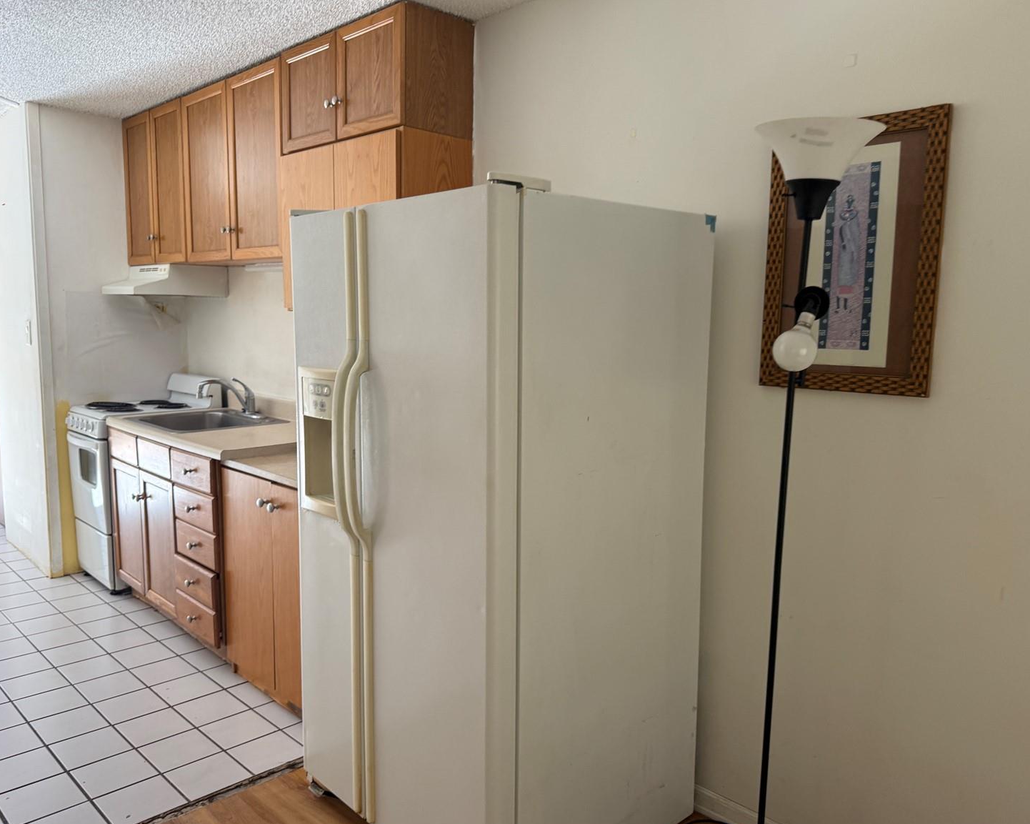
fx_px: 792
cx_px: 499
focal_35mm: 26
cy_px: 417
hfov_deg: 66.0
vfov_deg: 54.9
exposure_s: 1/188
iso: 125
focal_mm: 6.76
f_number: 1.78
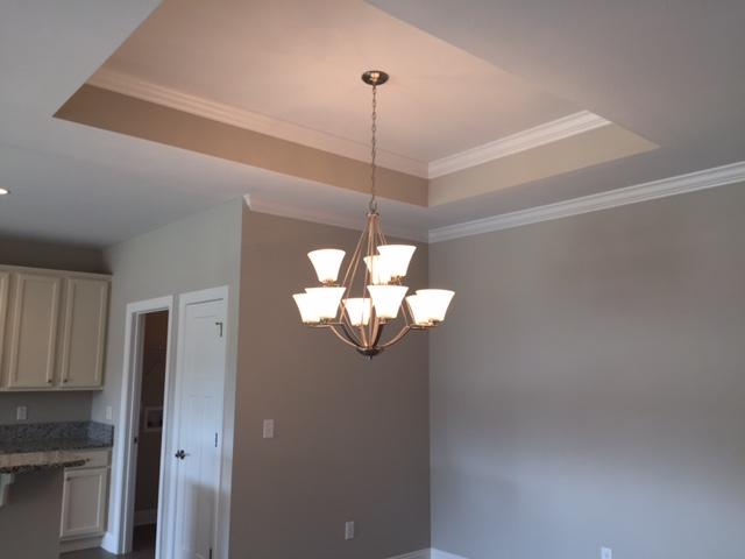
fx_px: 624
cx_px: 372
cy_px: 280
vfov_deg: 48.2
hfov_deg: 61.7
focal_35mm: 29
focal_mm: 4.15
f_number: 2.2
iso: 40
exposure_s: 1/60
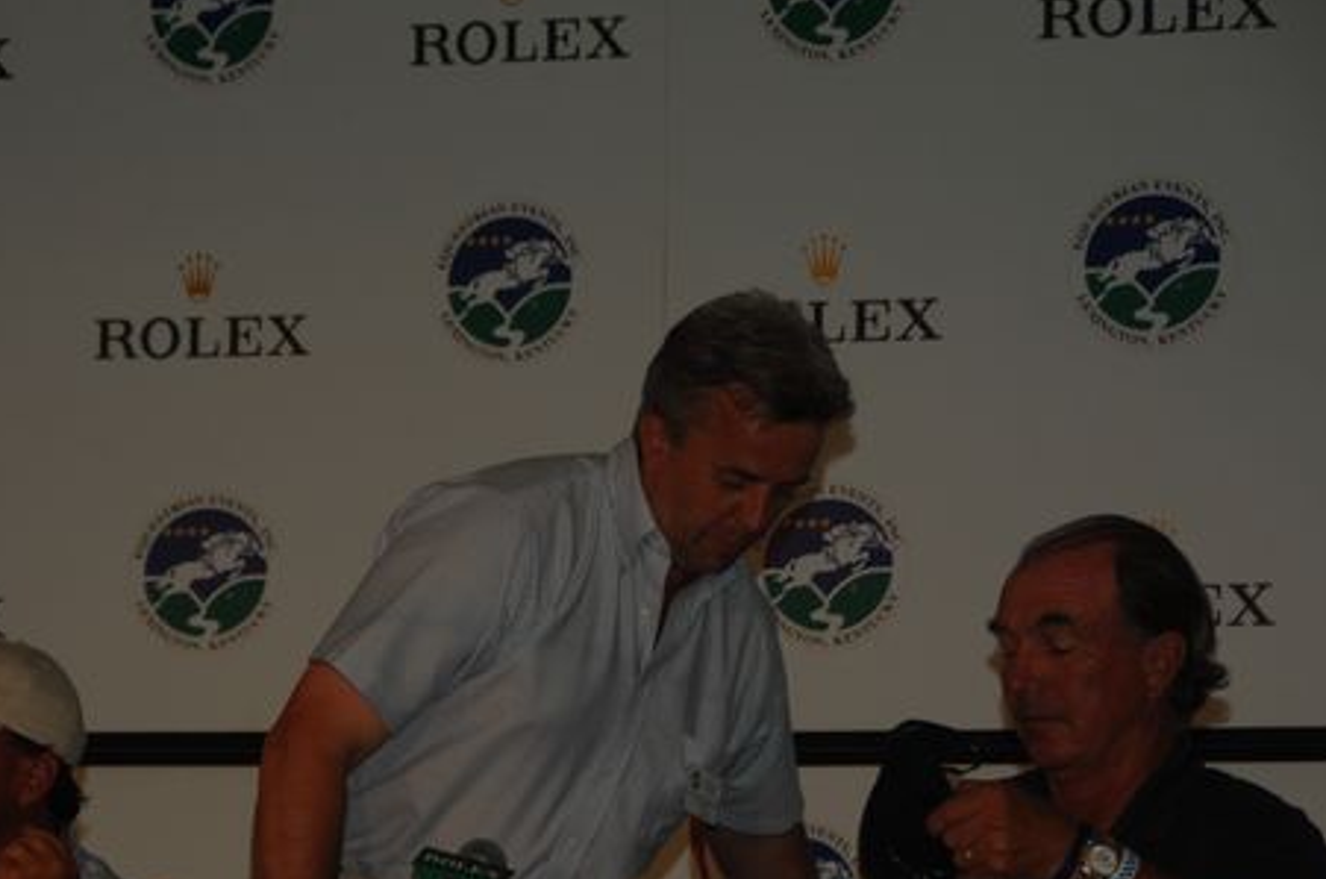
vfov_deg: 6.1
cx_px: 547
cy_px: 545
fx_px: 8225
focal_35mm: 224
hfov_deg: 9.2
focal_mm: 105
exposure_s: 1/125
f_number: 5.3
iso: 200
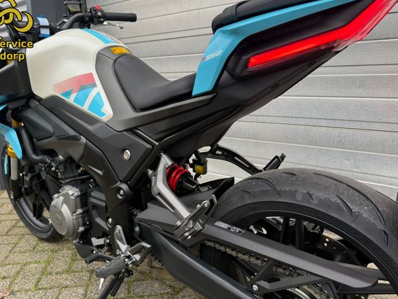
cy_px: 163
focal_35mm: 27
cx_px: 183
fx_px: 310
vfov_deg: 51.3
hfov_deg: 65.2
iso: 125
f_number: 1.78
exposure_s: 1/192
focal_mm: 6.76
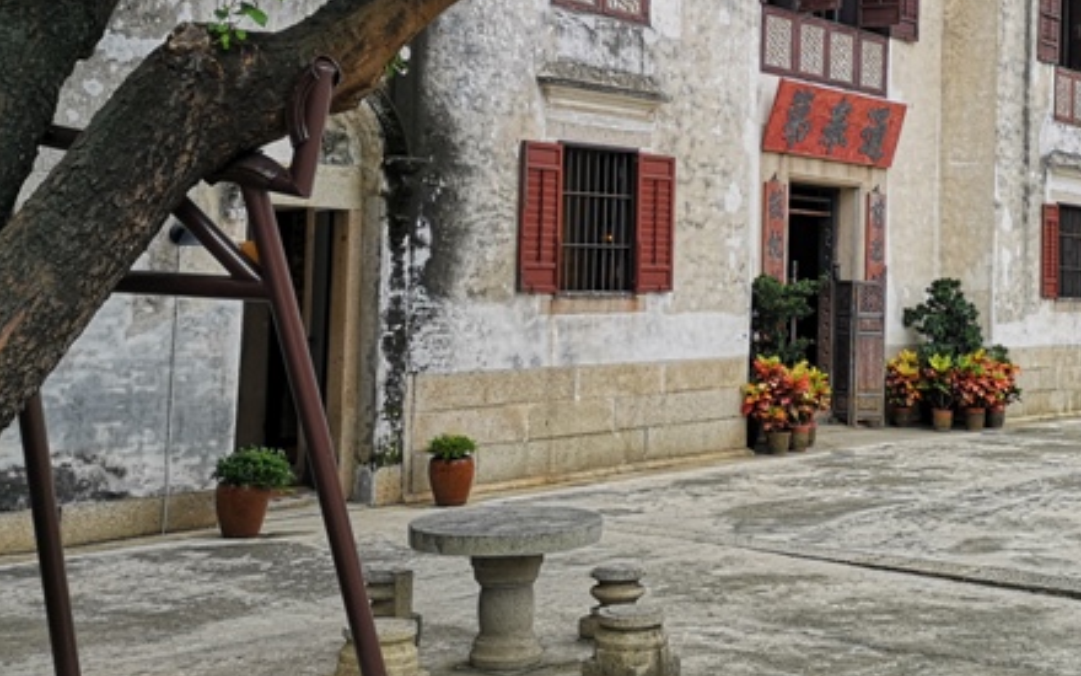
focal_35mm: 52
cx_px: 808
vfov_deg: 24.7
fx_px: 1532
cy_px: 192
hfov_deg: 37.9
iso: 50
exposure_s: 1/305
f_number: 1.8
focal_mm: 3.95
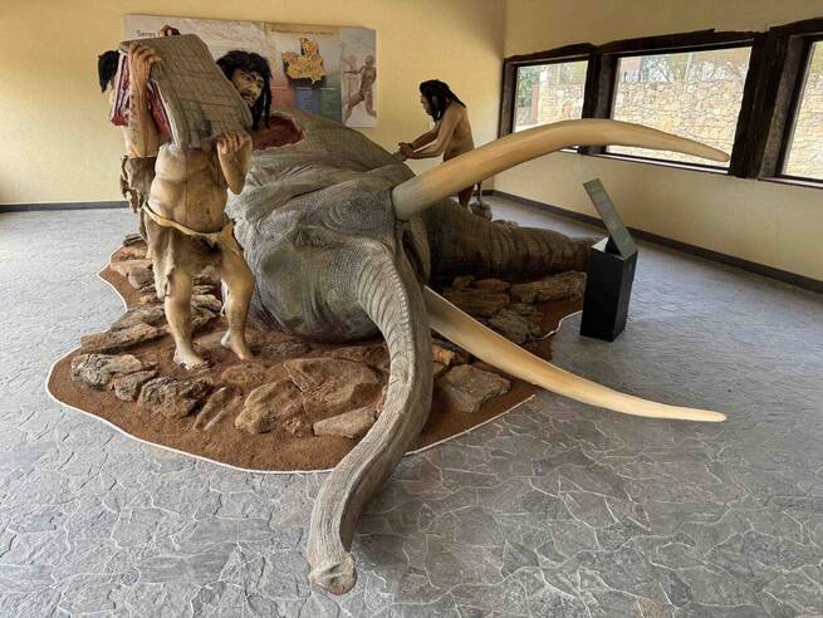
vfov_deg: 56.9
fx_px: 571
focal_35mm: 24
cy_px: 309
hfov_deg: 71.6
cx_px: 412
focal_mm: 6.76
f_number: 1.78
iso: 100
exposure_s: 1/168
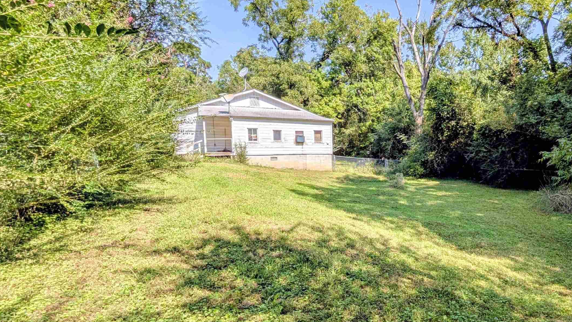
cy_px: 181
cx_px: 383
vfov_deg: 58.2
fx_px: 288
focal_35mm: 19
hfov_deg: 86.3
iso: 50
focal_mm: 2.02
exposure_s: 1/2169
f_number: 1.7
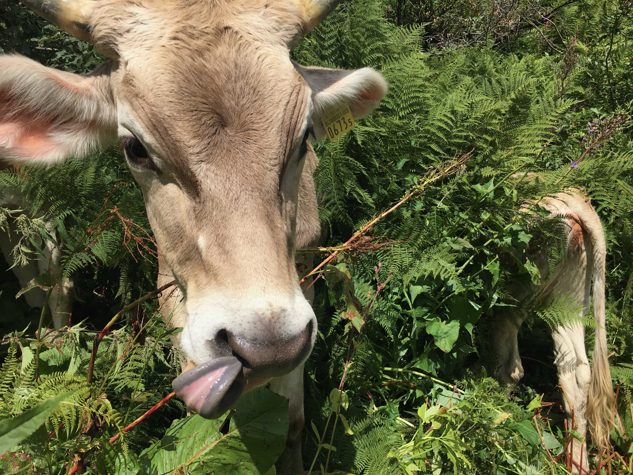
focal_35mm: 29
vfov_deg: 48.2
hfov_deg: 61.7
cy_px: 238
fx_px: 530
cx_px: 316
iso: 25
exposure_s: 1/1748
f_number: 2.2
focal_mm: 4.15
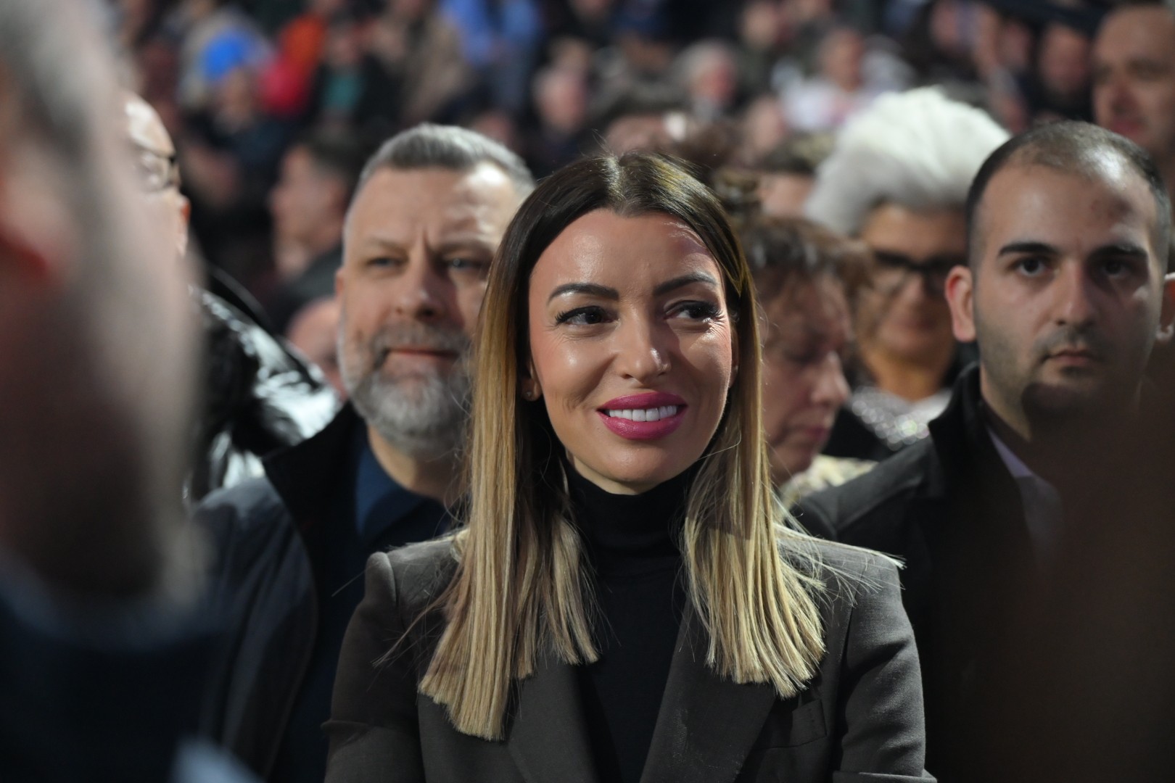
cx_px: 588
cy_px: 392
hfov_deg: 19.5
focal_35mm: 105
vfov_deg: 13.0
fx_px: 3427
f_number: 4
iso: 5000
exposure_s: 1/250
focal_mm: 105
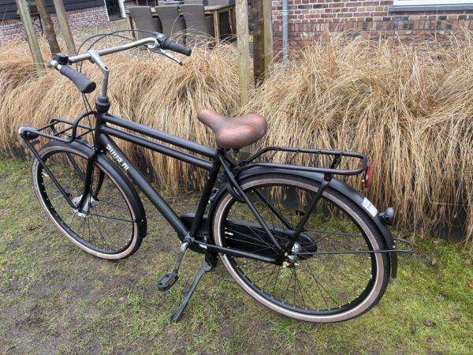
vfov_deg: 53.1
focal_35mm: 26
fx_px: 355
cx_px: 236
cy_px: 178
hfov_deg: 67.3
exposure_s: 1/121
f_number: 1.6
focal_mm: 5.96
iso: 64
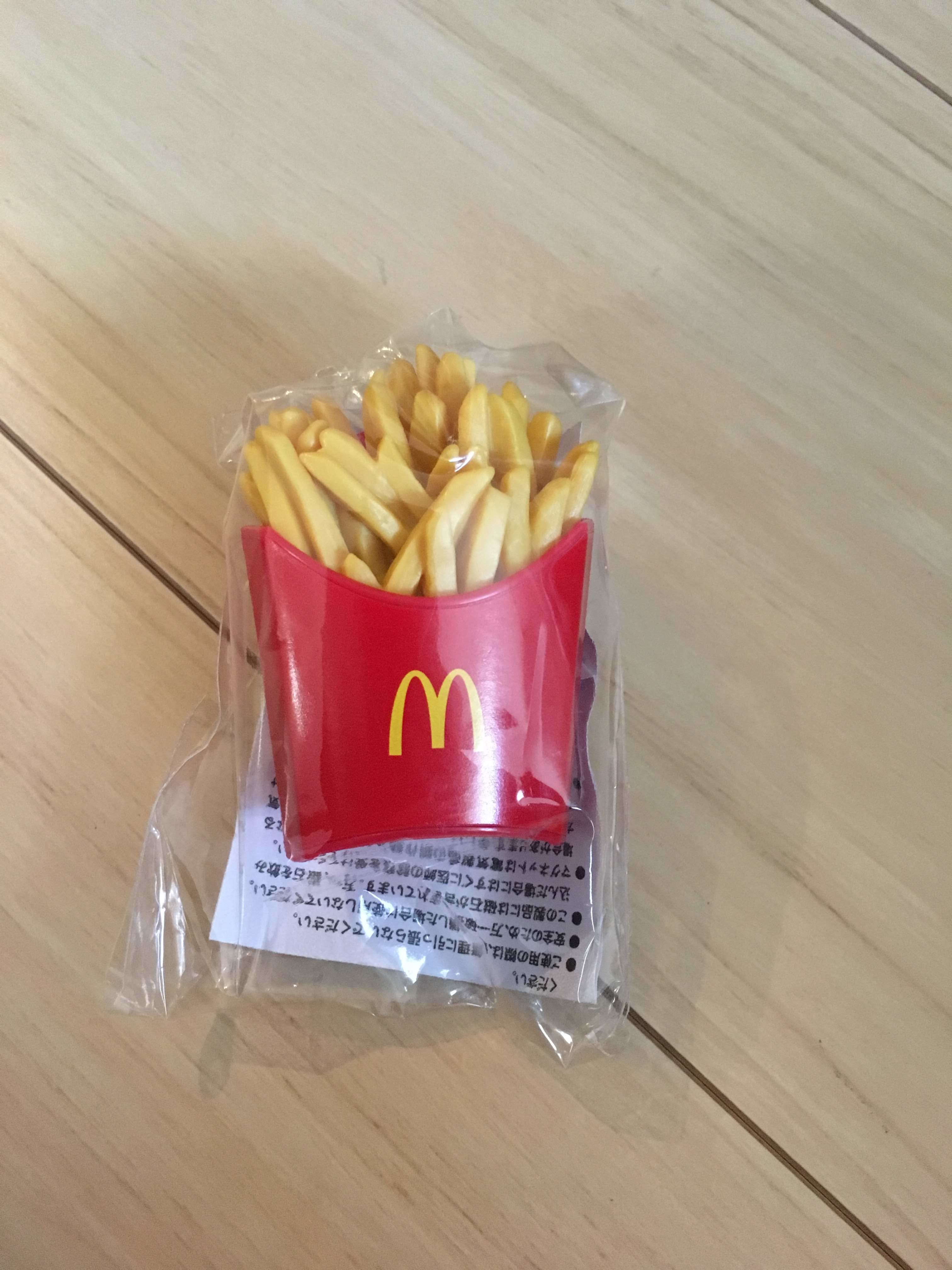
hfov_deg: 48.2
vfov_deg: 61.7
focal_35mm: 29
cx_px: 476
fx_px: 1063
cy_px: 635
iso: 250
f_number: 2.2
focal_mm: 4.15
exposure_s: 1/15
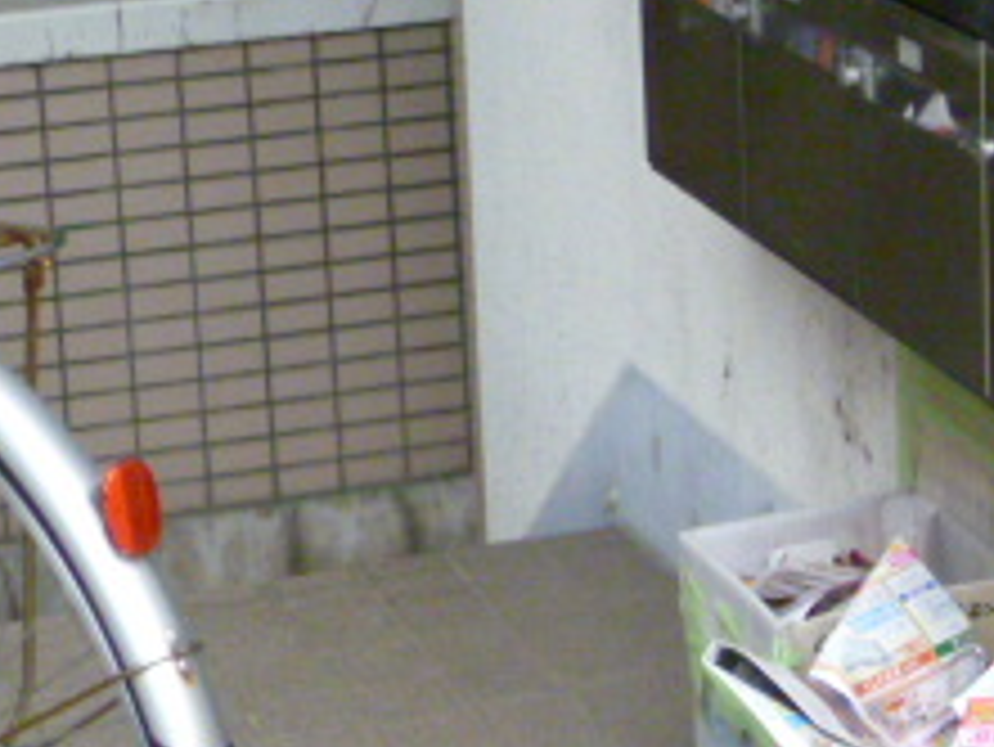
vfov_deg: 10.6
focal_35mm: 139
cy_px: -68
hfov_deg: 14.0
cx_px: 990
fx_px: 3994
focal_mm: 8.6
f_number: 3.5
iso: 800
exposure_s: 1/250
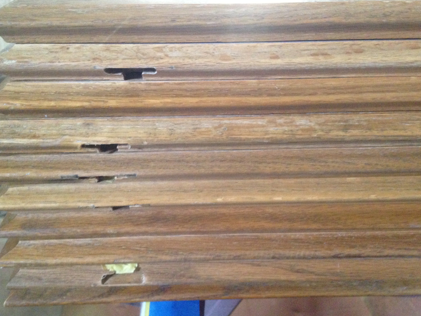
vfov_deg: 39.6
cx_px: 204
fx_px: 438
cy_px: 167
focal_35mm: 36
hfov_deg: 51.3
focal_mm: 4.12
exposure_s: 1/15
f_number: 2.4
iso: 500
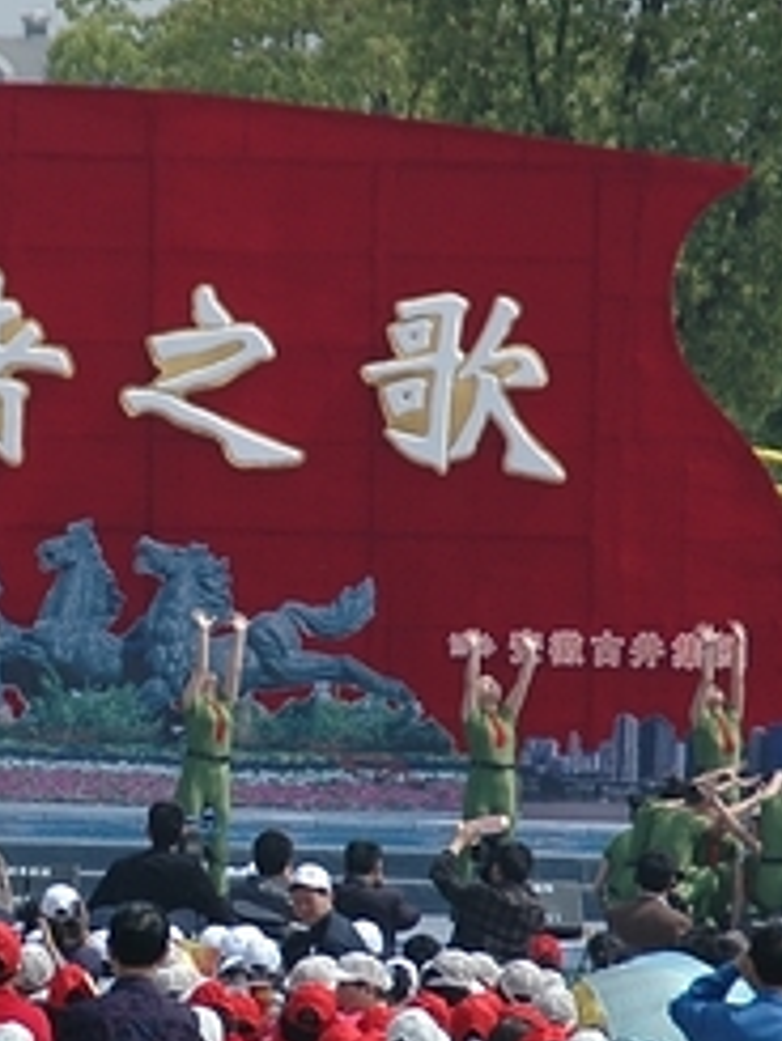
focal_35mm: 555
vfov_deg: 3.6
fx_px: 16714
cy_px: 686
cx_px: -13
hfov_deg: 2.7
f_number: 7.1
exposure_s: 1/800
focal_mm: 135
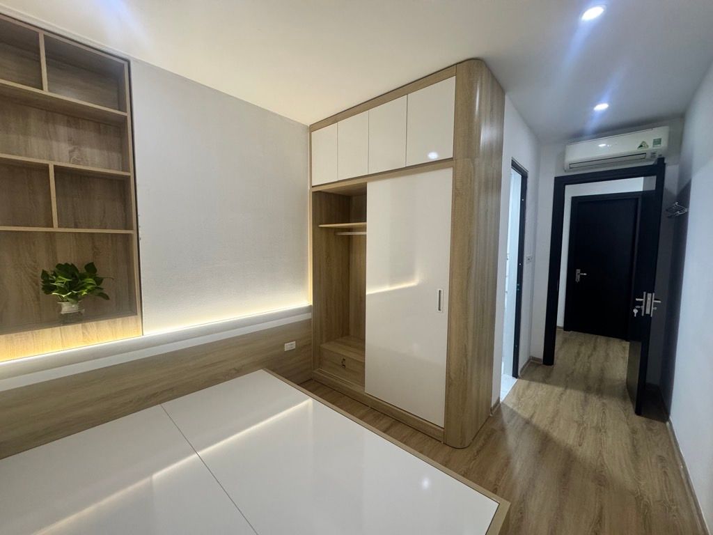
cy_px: 268
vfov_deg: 85.7
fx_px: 288
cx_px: 356
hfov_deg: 102.1
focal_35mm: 14
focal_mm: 2.22
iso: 320
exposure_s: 1/100
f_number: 2.2
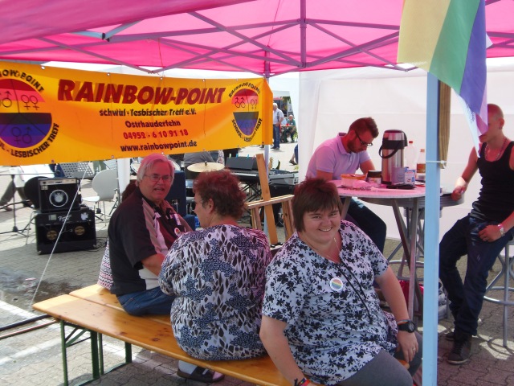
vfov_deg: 40.7
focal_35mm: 35
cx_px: 257
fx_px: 520
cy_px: 193
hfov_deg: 52.6
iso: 64
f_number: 3.4
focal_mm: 6.5
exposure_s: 1/400
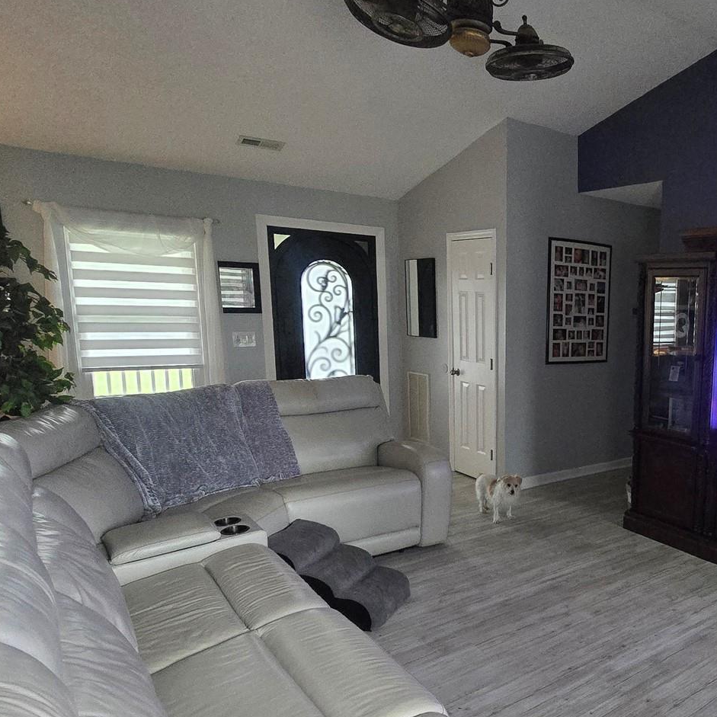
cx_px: 618
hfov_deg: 56.1
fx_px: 586
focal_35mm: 25
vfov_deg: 62.4
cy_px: 430
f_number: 2.2
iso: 1250
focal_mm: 2.2
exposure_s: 1/60.2
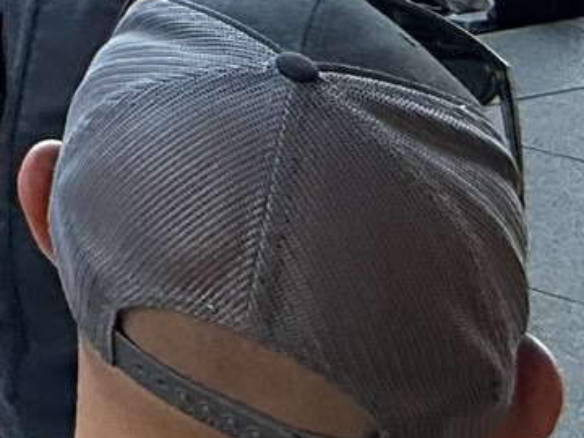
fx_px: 1400
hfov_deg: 16.5
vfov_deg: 13.9
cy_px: -530
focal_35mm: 83
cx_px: -645
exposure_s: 1/196
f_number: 2.2
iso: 64
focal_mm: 2.22
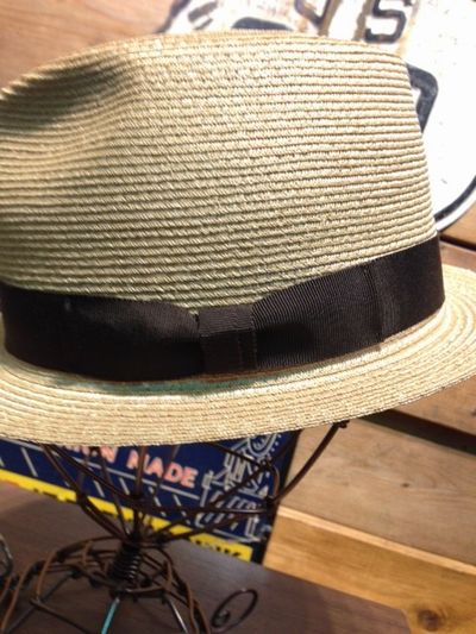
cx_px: 238
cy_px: 317
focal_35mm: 33
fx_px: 605
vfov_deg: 55.3
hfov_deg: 43.0
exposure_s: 1/20
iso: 64
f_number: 2.4
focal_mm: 4.12
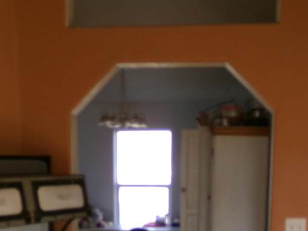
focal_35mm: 61
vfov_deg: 22.3
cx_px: 170
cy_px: 271
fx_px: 543
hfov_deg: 31.7
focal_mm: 4.3
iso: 118
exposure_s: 1/34
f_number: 3.7
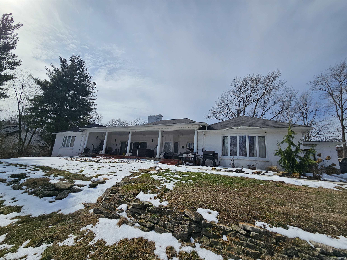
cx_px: 174
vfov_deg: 89.9
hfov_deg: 106.2
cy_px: 130
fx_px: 130
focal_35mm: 13
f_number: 2.2
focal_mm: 2.2
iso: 50
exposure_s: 1/6444
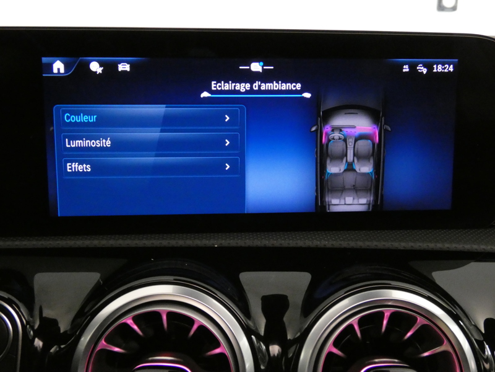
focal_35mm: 39
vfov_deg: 36.8
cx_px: 248
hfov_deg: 47.9
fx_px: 558
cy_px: 186
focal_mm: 7.1
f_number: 3.6
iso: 1600
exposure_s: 1/15
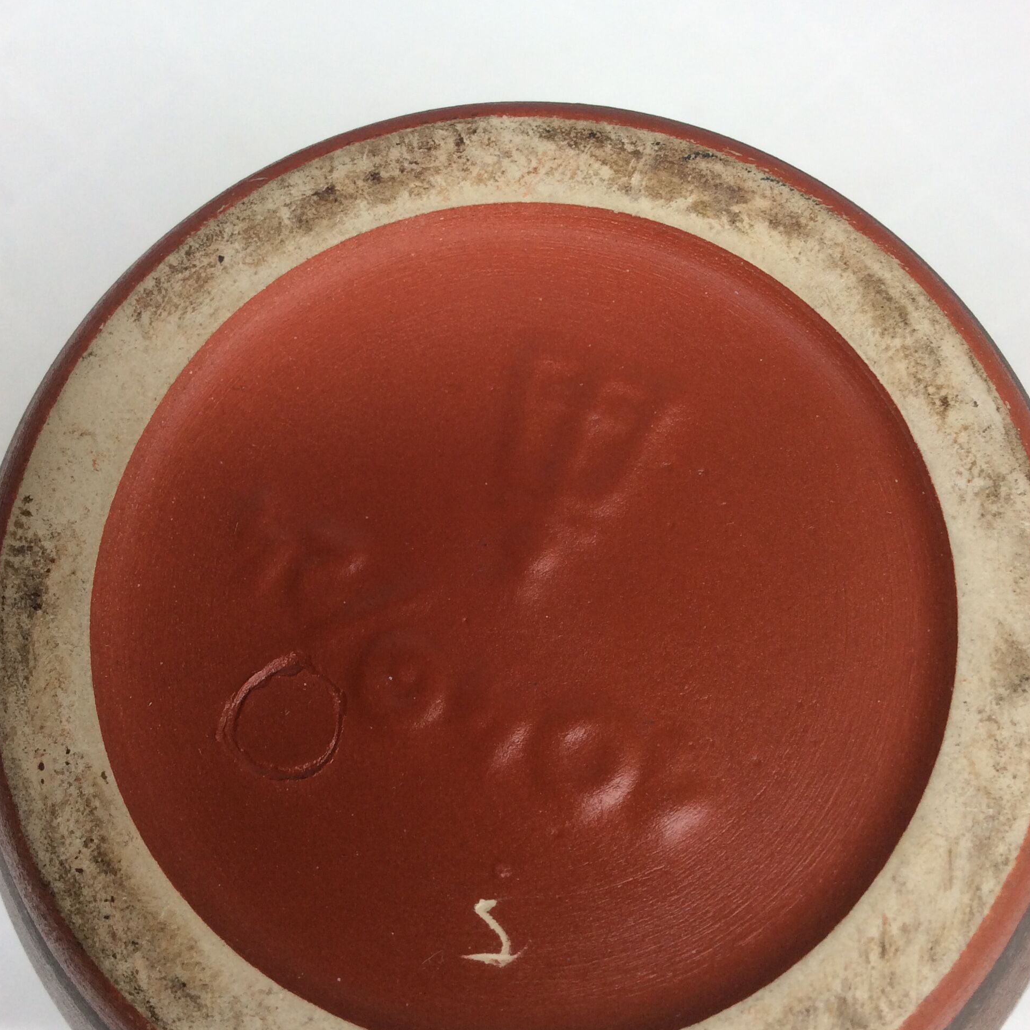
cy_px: 545
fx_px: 1279
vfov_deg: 43.8
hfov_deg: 43.9
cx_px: 515
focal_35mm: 38
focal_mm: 3.3
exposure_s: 1/108
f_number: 2.4
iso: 32
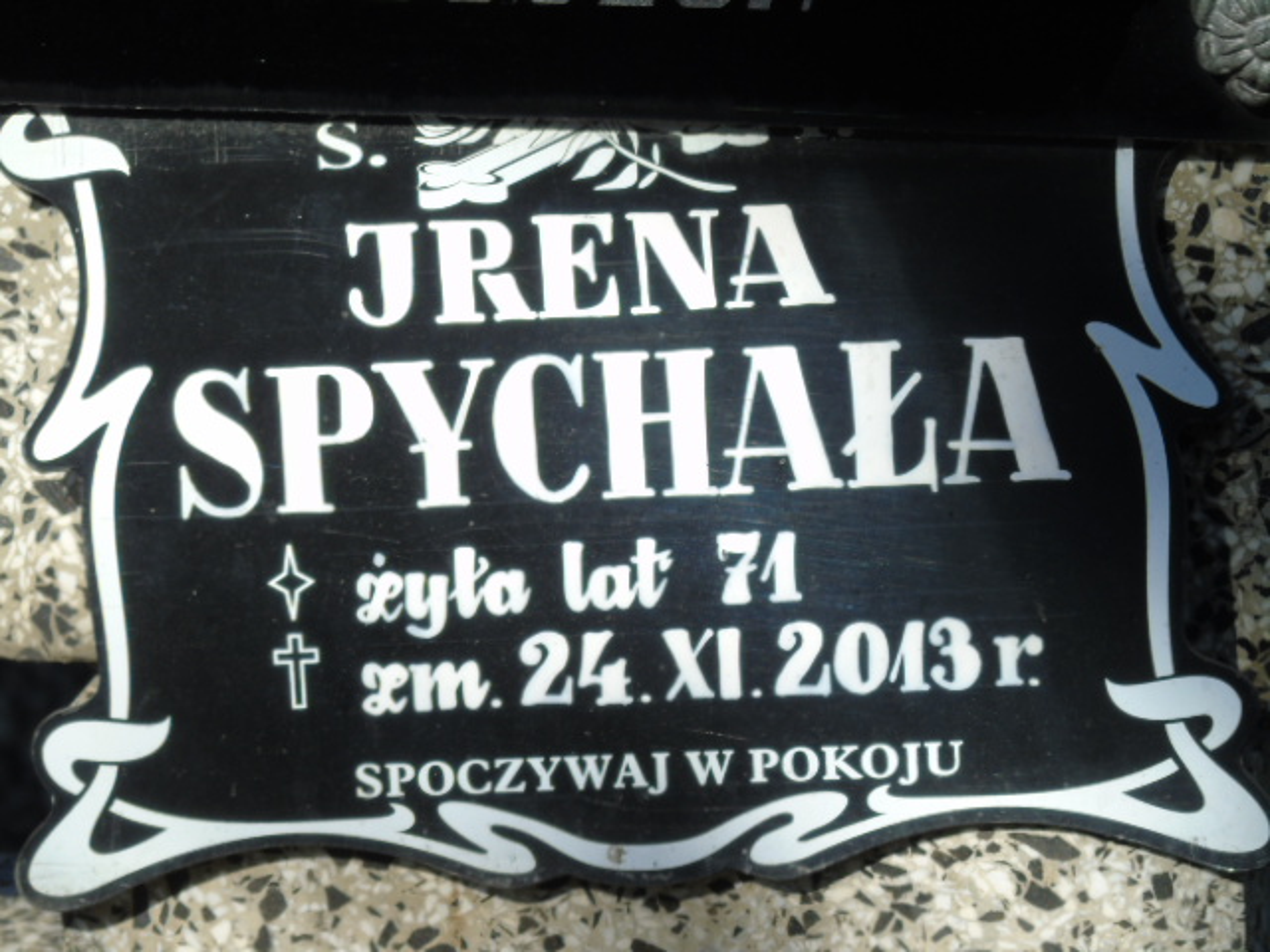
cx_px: 635
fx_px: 13318
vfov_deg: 4.1
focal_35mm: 363
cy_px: 476
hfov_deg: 5.5
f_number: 5.2
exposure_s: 1/320
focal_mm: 65
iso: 80
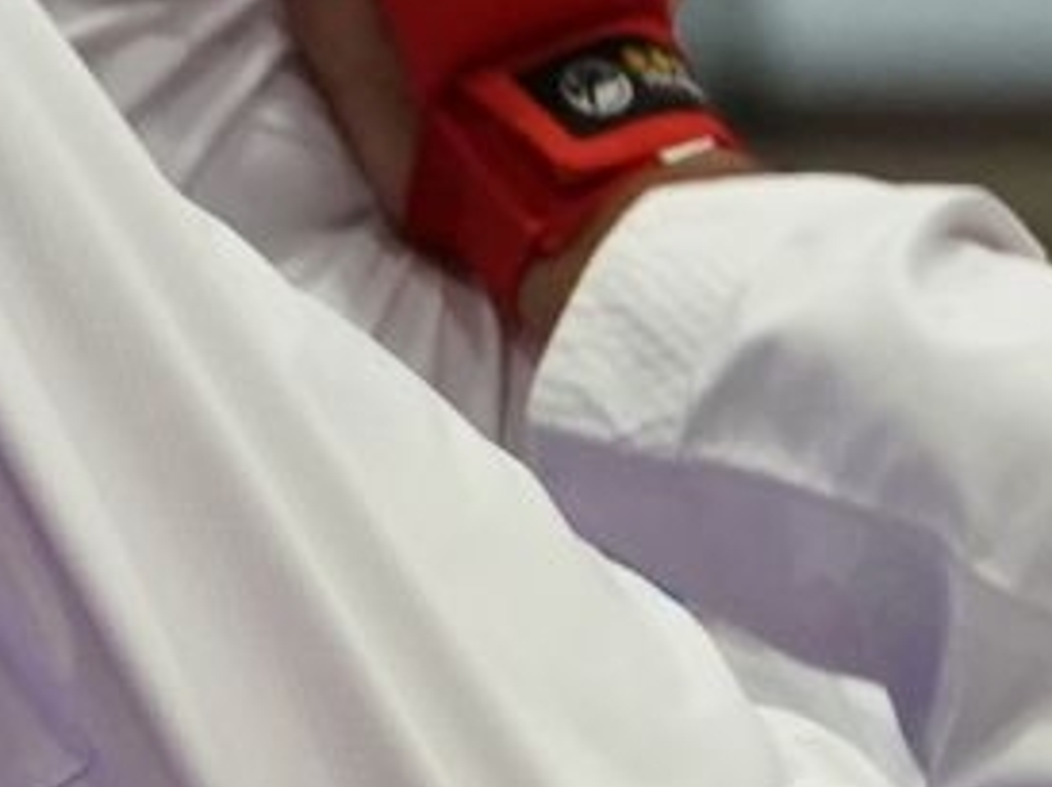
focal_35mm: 1251
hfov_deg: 1.6
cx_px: 718
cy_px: 411
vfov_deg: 1.2
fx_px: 37985
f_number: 2.8
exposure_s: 1/1000
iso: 2500
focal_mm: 132
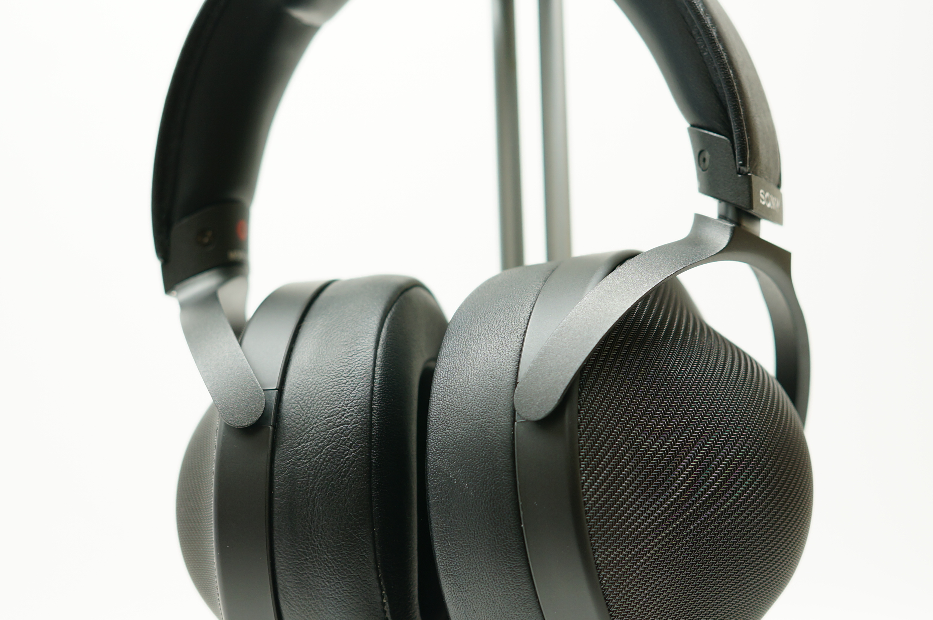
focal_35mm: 71
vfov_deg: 19.1
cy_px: 318
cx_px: 467
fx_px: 1838
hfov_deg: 28.5
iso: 100
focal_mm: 30
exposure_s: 1/50
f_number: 3.2
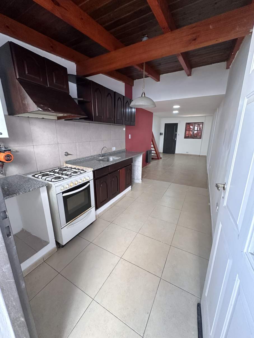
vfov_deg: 102.1
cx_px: 127
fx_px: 137
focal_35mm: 14
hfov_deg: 85.7
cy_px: 169
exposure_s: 1/79
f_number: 2.2
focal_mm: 2.22
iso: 320
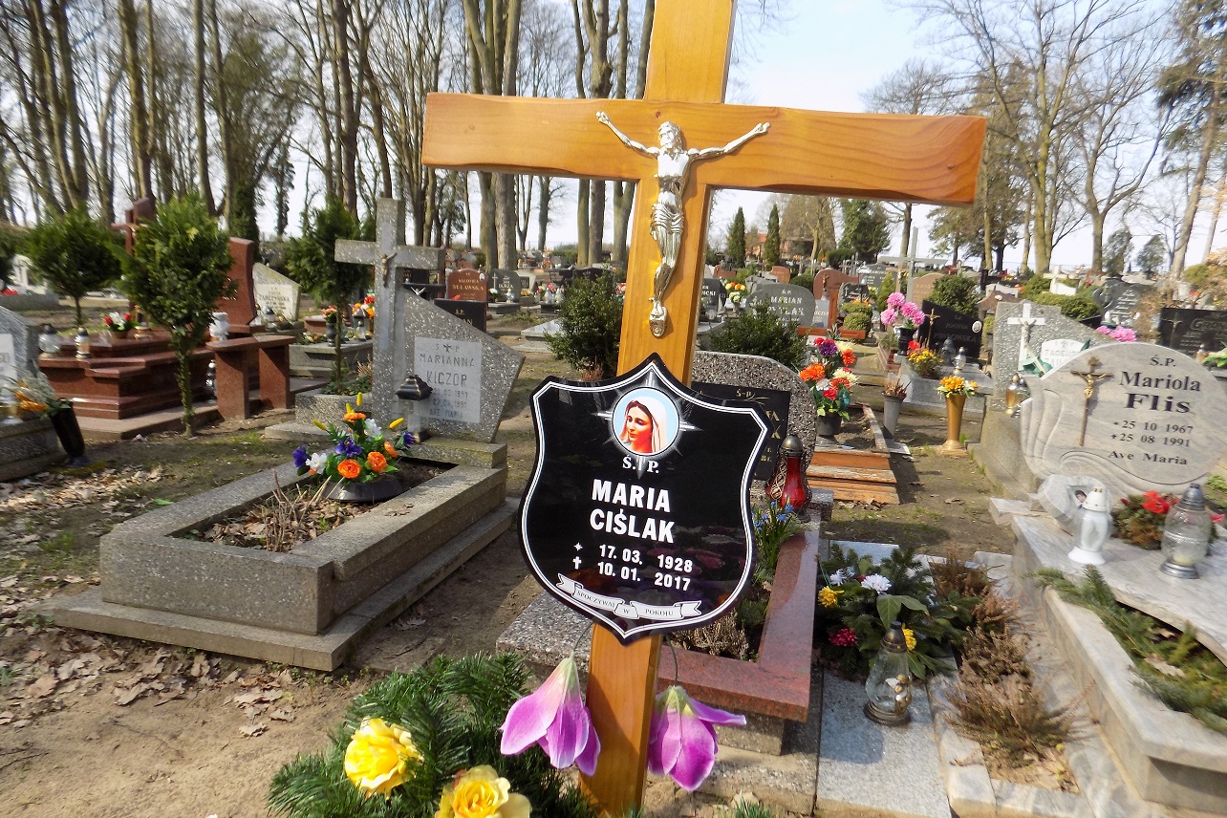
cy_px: 411
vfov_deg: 53.1
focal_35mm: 24
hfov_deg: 73.7
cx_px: 613
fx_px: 818
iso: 80
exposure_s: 1/400
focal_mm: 4
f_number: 3.1
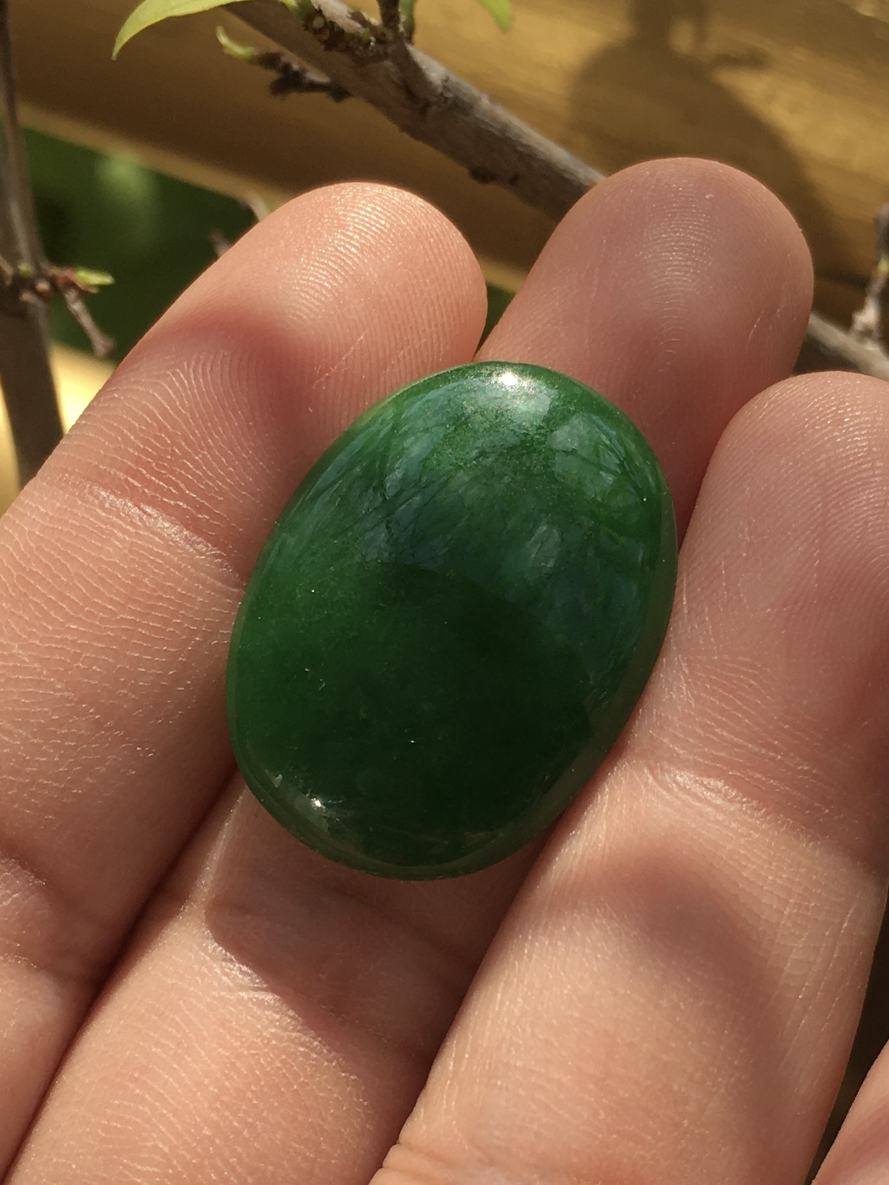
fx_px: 993
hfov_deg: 48.2
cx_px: 444
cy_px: 592
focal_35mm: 29
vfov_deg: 61.7
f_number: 2.2
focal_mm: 4.15
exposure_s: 1/1040
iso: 25
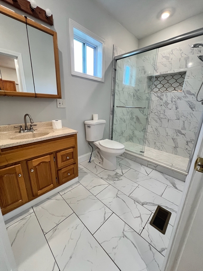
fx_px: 102
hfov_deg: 89.9
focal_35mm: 13
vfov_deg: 106.2
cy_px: 136
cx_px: 102
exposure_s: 1/120
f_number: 1.8
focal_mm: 1.57
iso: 250
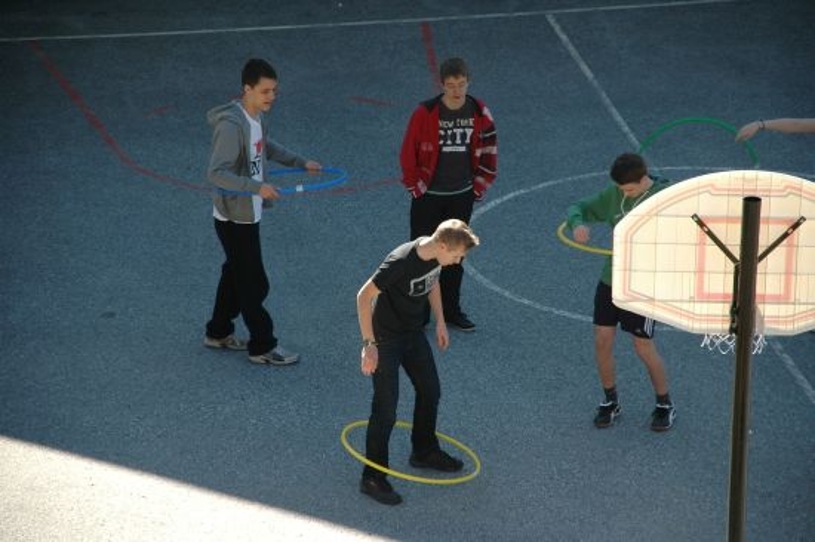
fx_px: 4242
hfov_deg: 11.0
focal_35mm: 188
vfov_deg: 7.3
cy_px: 271
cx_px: 408
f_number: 5.6
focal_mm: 125
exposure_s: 1/250
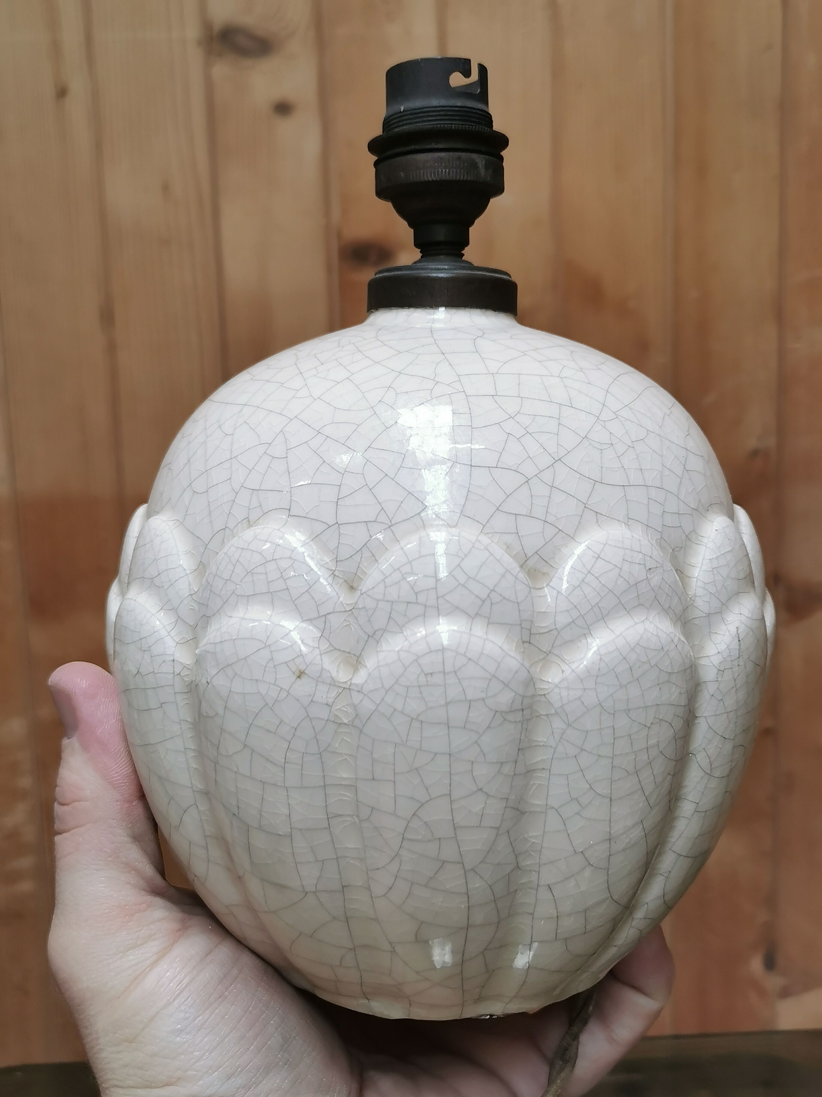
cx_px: 411
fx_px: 1298
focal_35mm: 41
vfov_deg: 45.8
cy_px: 548
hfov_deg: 35.1
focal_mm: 5.58
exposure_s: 1/100
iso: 64
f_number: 1.8
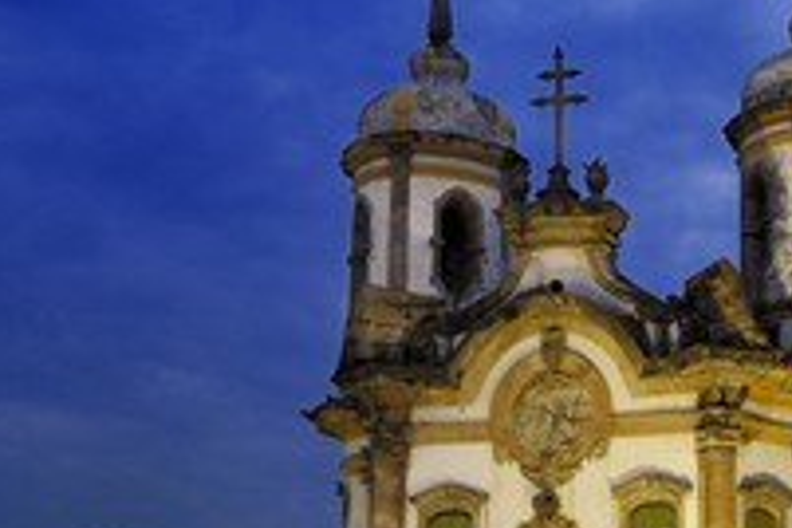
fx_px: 1518
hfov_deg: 27.5
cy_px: 414
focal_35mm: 69
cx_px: 804
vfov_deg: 19.6
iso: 100
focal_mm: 22
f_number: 8
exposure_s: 1.1
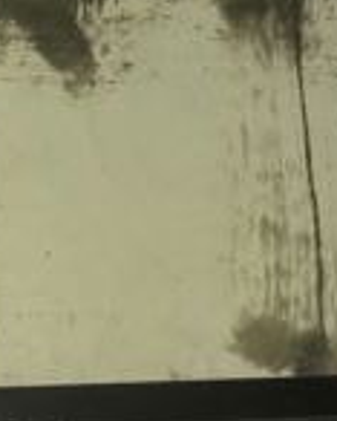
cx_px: -115
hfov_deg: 16.4
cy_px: 608
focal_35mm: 88
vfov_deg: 19.3
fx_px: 1096
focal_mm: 2.69
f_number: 1.9
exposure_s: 1/30
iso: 500
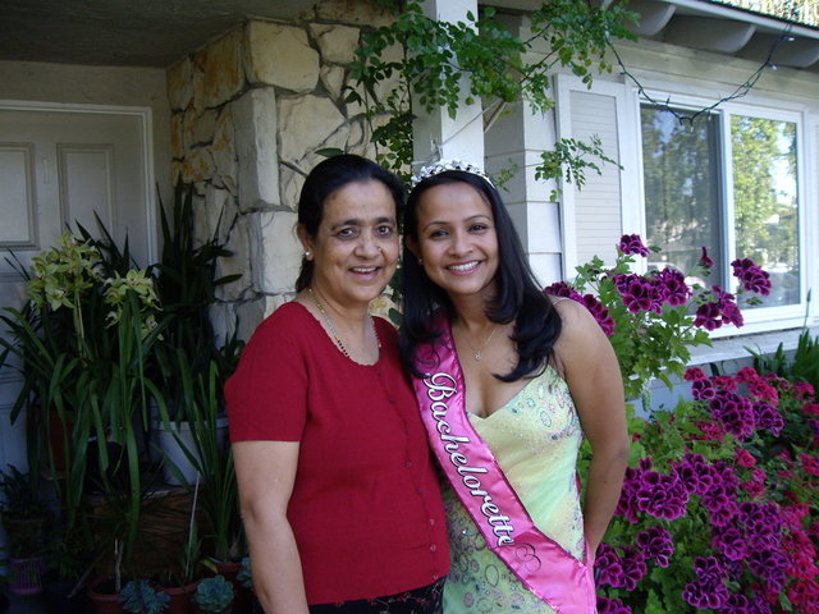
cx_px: 410
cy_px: 307
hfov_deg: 49.0
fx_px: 899
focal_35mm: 38
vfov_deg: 37.7
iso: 100
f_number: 2.7
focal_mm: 6.2
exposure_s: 1/80
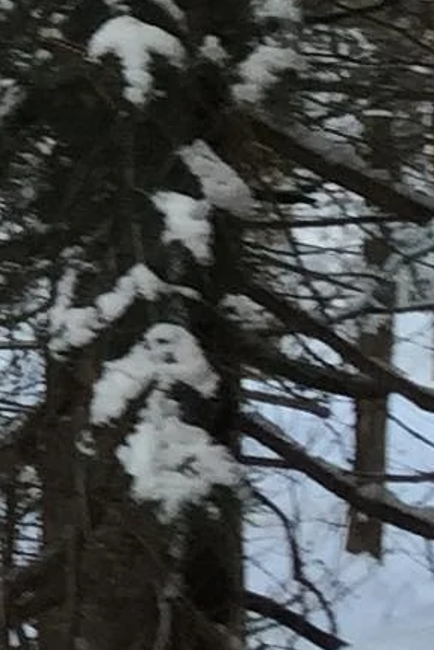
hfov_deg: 5.4
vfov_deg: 8.8
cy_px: -322
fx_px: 4137
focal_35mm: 229
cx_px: -1211
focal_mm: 4.15
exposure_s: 1/145
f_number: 2.2
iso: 32
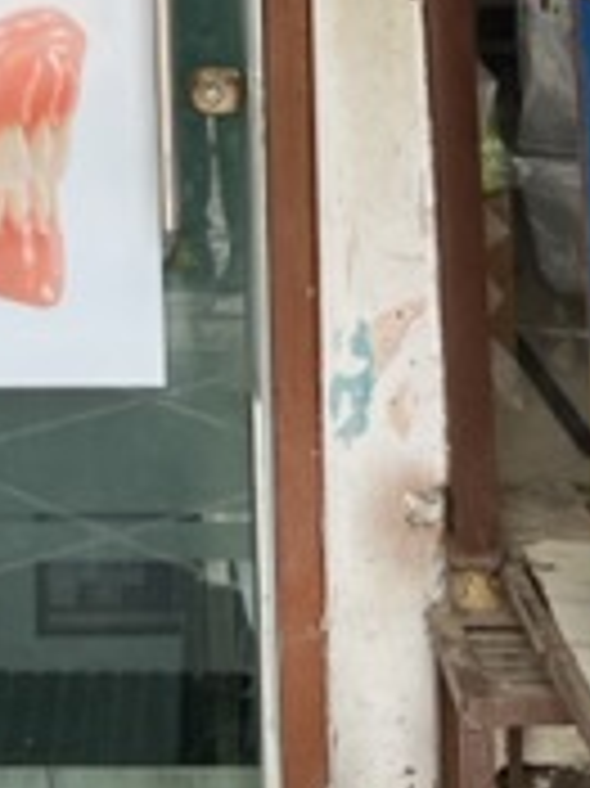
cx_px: 14
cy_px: -450
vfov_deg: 18.0
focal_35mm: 95
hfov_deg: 15.3
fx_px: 2162
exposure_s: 1/454
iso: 50
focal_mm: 5.1
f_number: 1.6
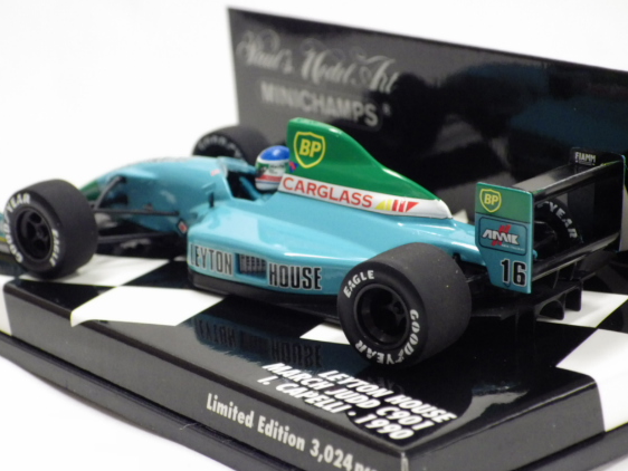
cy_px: 220
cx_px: 287
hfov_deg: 19.8
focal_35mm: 99
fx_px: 1797
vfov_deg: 15.0
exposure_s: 1/40
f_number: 4.4
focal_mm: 15.6
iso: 800
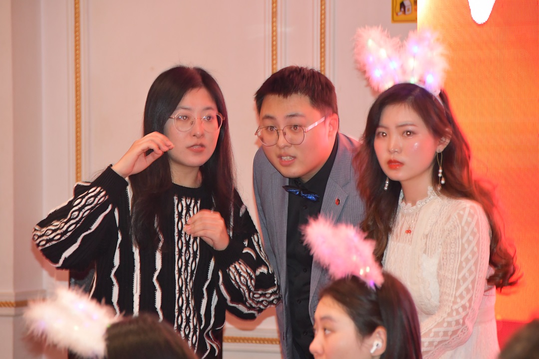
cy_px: 180
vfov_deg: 6.1
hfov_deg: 9.1
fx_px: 3368
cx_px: 270
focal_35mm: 225
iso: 3200
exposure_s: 1/60
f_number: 5.6
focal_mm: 150
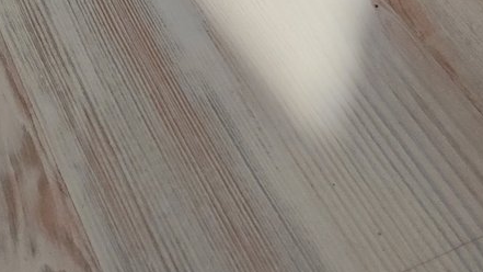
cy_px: -530
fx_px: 1165
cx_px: 13
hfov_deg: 22.6
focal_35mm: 91
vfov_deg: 10.1
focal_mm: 5.4
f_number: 1.8
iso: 50
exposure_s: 1/860
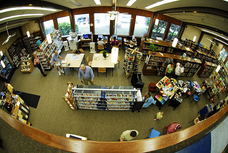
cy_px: 76
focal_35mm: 16
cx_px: 114
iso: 400
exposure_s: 1/60
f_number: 2.8
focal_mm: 10.5
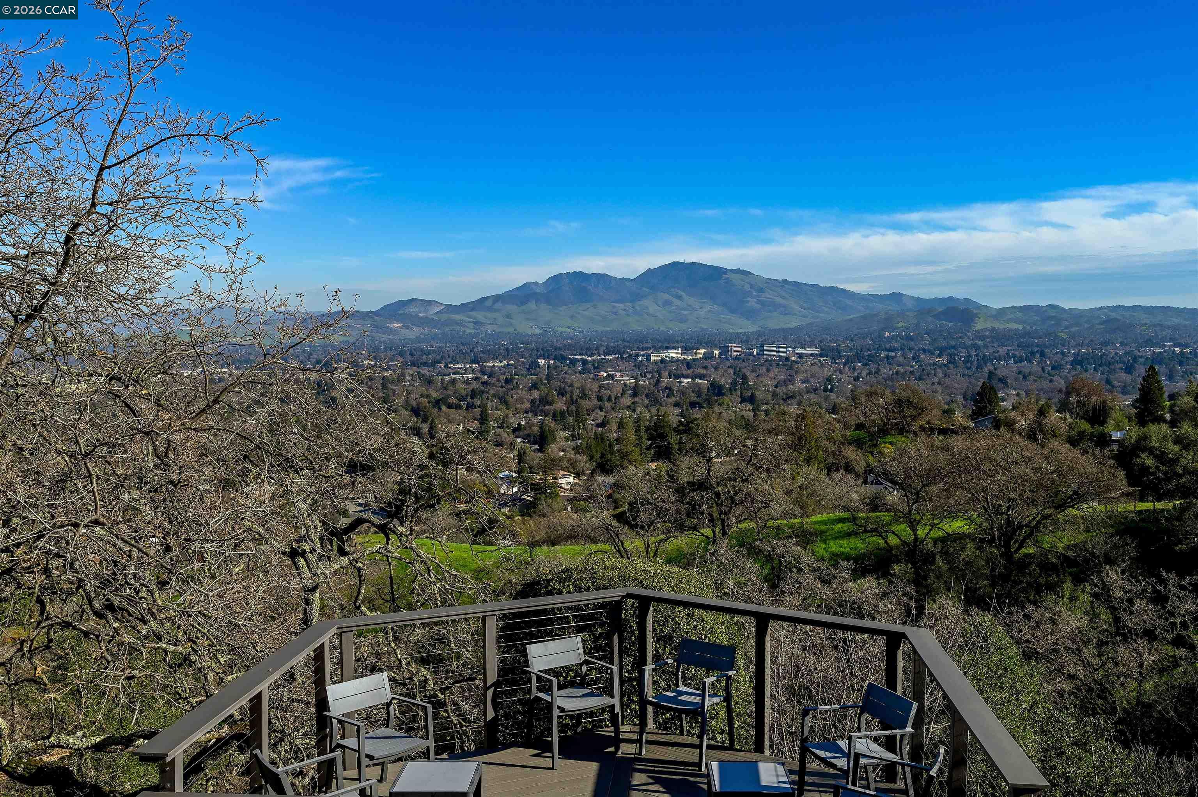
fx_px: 998
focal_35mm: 30
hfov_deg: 62.0
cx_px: 599
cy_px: 398
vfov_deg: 43.6
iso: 320
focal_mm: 30
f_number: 8
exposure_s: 1/1000
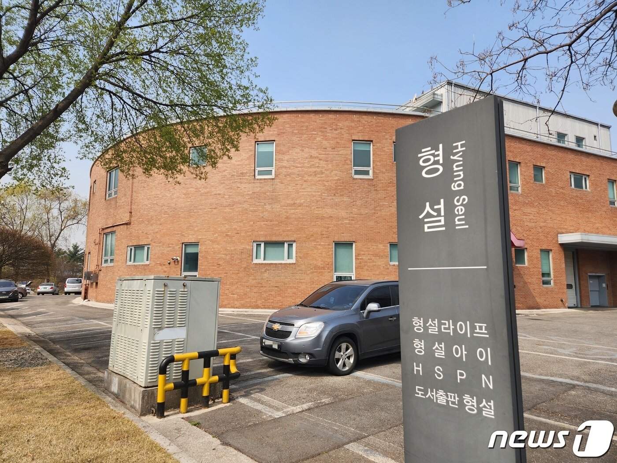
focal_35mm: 23
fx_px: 410
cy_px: 232
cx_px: 308
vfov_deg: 58.9
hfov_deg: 73.9
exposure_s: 1/1429
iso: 20
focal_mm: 5.4
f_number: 1.8
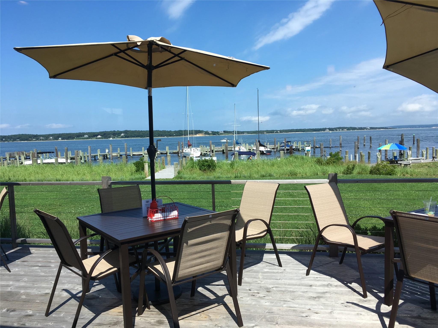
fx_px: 367
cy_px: 164
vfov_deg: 48.2
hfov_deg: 61.7
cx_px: 219
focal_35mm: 29
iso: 25
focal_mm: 4.15
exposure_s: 1/894
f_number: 2.2
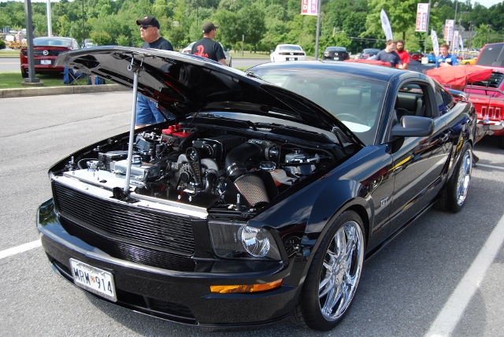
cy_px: 168
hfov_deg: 49.5
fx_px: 546
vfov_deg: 34.3
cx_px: 252
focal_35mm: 39
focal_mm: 26
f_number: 5.6
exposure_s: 1/125
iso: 100
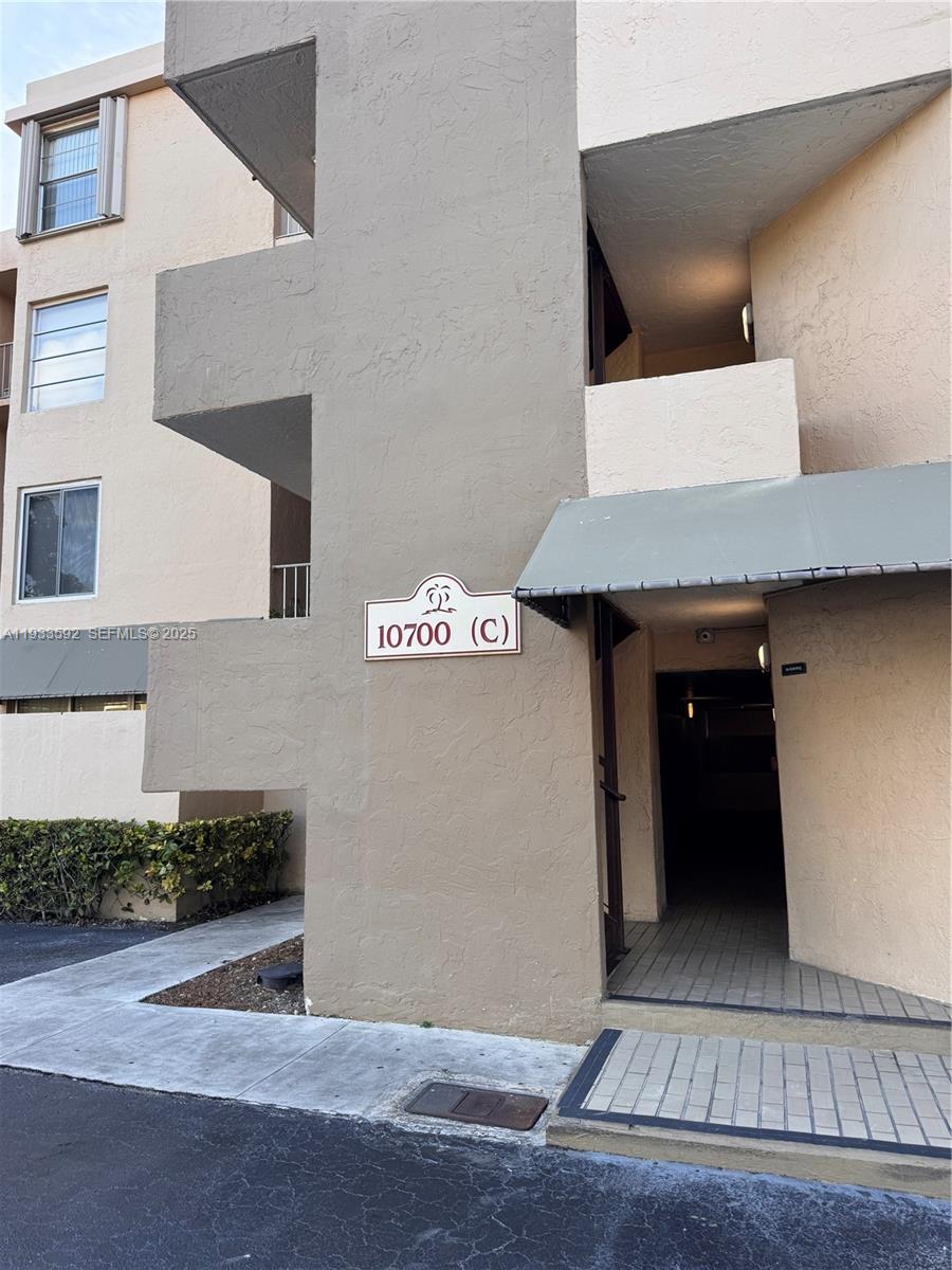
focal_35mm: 24
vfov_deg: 71.6
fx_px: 880
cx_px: 476
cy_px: 635
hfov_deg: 56.8
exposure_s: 1/470
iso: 80
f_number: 1.78
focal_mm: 6.76
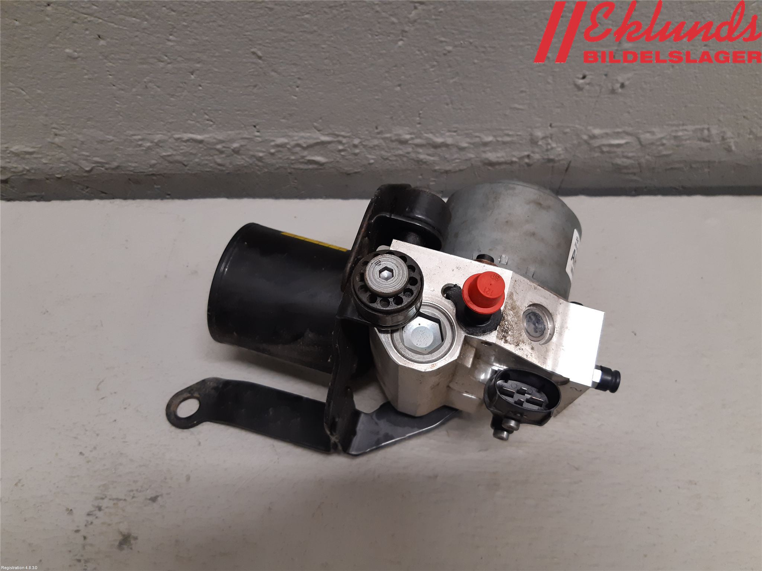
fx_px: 572
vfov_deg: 53.1
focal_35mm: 26
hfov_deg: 67.3
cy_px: 286
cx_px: 381
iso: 125
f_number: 1.7
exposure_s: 1/50
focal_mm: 3.93
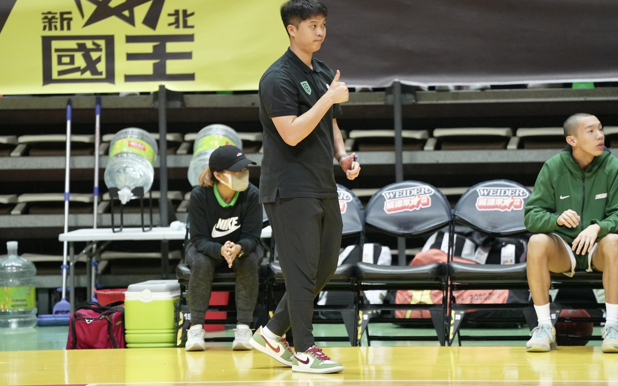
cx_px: 307
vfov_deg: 6.4
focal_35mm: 205
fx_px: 3453
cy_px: 183
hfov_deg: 10.2
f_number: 2.8
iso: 2500
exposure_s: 1/1000
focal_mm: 200
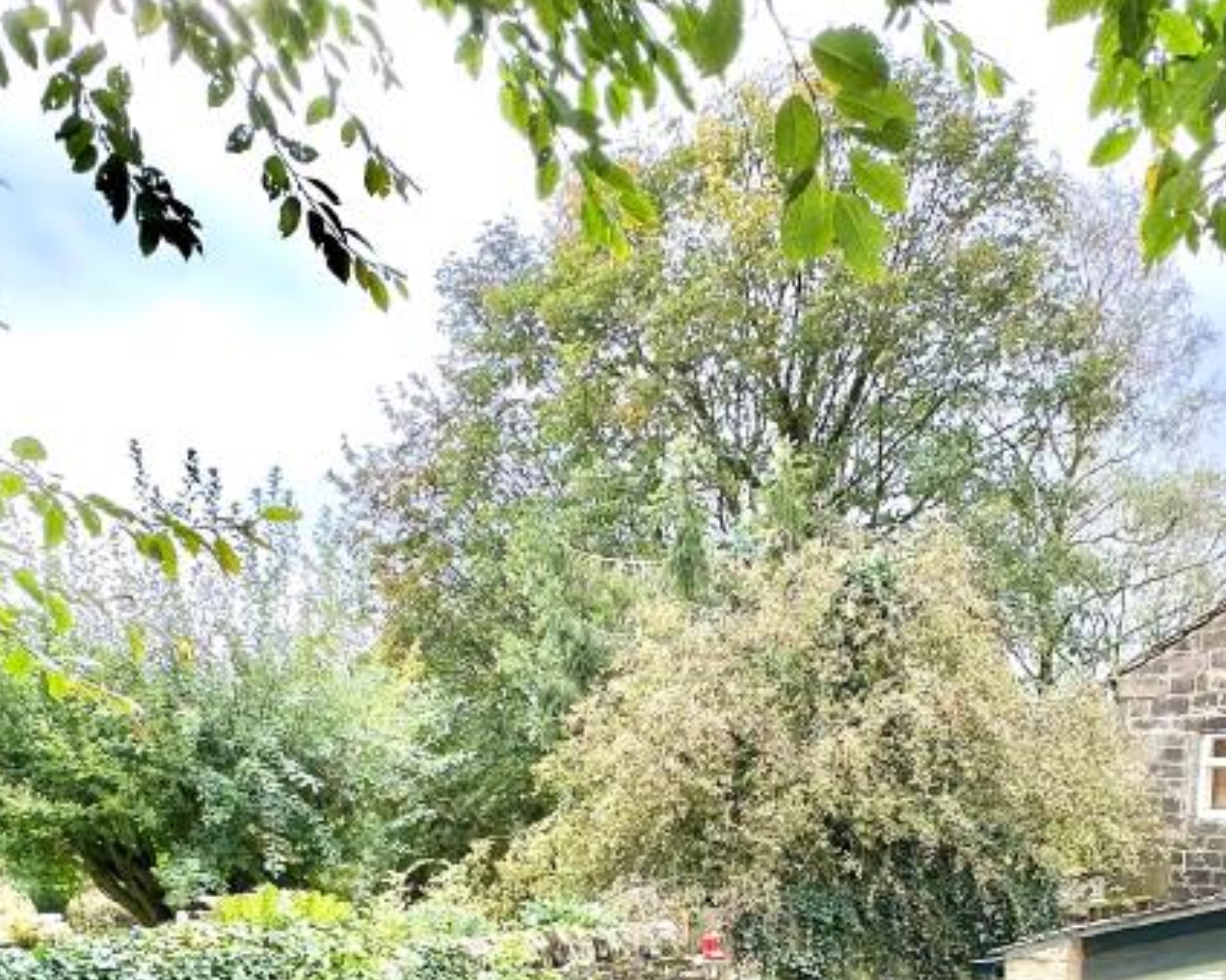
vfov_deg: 38.8
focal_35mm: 33
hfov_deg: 53.9
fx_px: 1197
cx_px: 732
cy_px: 1006
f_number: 2.2
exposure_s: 1/231
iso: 40
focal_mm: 2.22
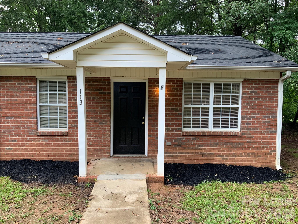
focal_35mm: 29
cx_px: 149
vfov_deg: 48.2
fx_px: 250
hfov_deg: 61.7
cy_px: 112
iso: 32
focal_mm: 3
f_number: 1.8
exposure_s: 1/122
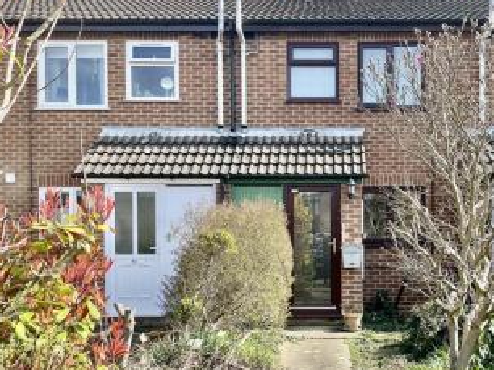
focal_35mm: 36
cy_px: 233
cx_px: 330
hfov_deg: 50.4
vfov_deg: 39.3
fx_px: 513
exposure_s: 1/1114
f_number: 1.6
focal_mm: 4.2
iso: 32
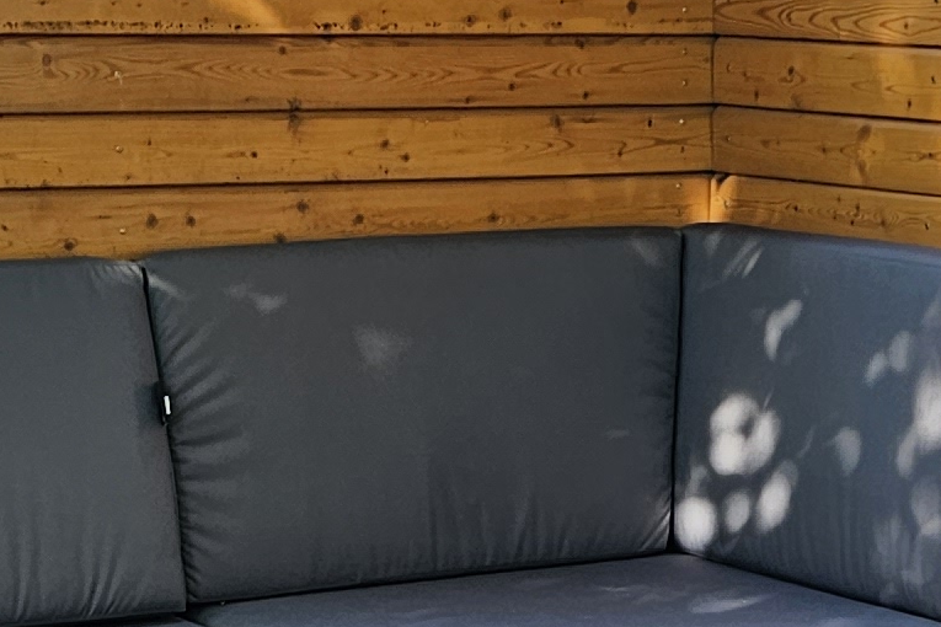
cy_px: 981
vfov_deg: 10.5
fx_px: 3267
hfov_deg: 16.4
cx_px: 565
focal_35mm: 125
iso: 64
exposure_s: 1/180
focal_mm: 6.3
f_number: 1.7
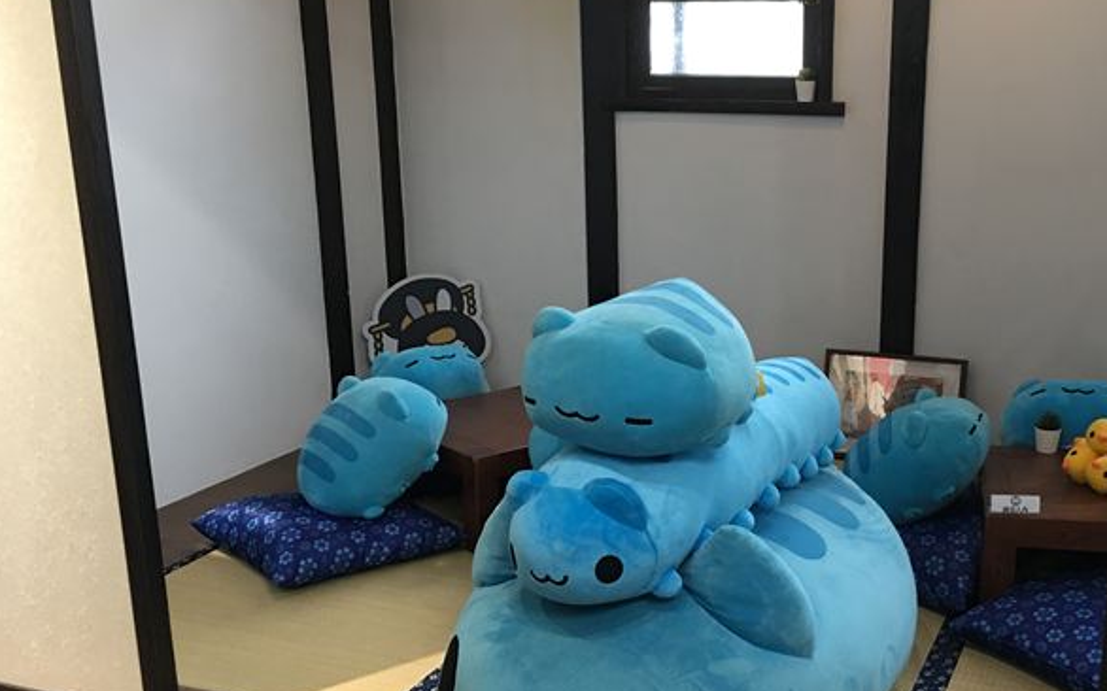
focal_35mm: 42
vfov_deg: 30.4
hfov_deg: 46.6
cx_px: 714
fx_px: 1267
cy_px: 421
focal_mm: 4.15
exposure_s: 1/15
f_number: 2.2
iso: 64
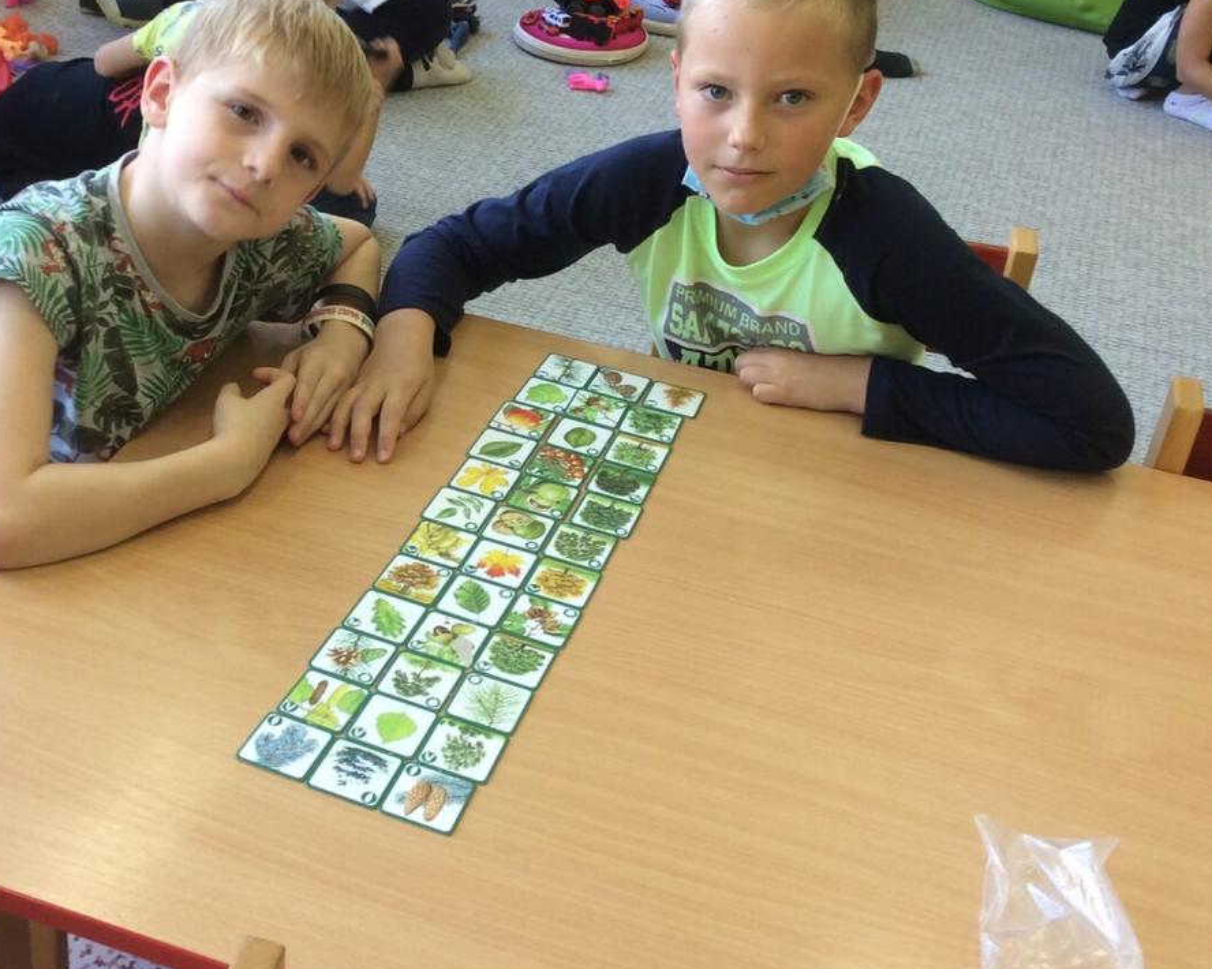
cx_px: 439
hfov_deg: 39.2
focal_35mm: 47
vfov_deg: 32.1
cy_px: 446
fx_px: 1686
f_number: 2.4
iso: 40
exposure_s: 1/25
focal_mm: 3.3
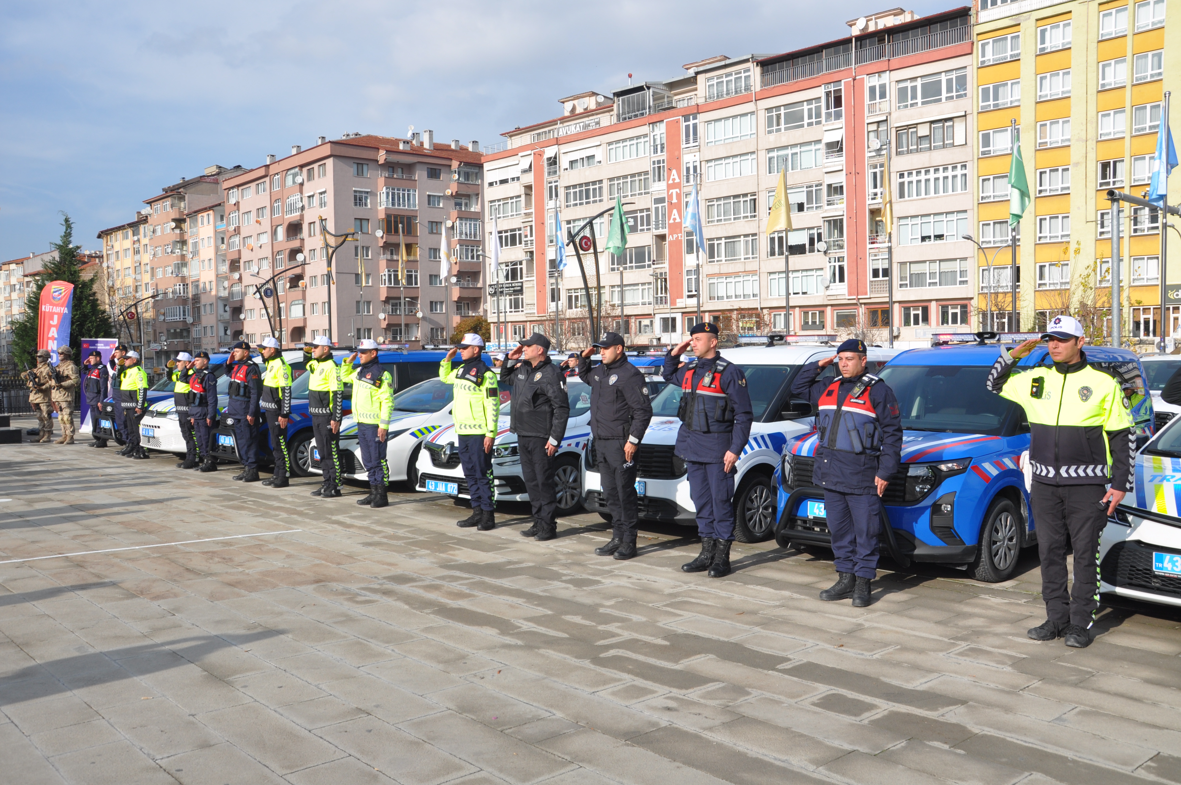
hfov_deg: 59.6
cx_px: 590
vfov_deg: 41.6
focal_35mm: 32
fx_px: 1032
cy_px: 392
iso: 200
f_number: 9
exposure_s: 1/320
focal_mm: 21
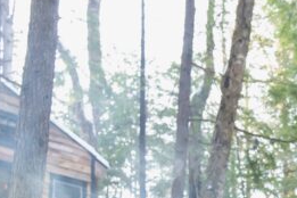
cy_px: 261
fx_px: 775
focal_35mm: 94
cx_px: 225
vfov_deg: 14.0
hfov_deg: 21.5
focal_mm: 32
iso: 2000
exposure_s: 1/60
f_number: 4.5
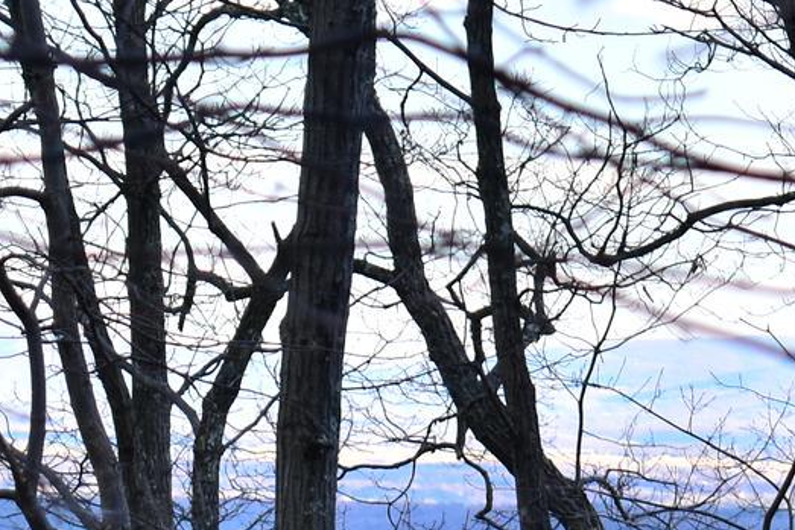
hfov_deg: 6.3
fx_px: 7134
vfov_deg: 4.3
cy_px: 113
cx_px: 921
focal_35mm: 323
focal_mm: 55
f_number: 5.6
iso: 200
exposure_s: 1/80
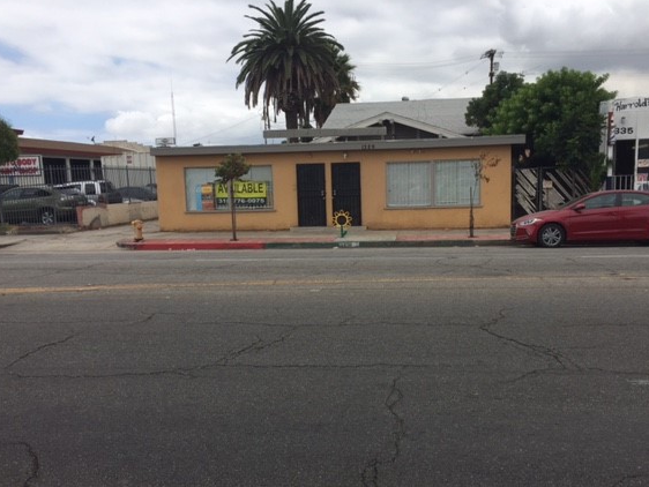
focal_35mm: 33
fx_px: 619
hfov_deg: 55.2
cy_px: 267
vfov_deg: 42.9
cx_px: 359
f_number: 2.2
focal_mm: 4.15
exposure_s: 1/2198
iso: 32
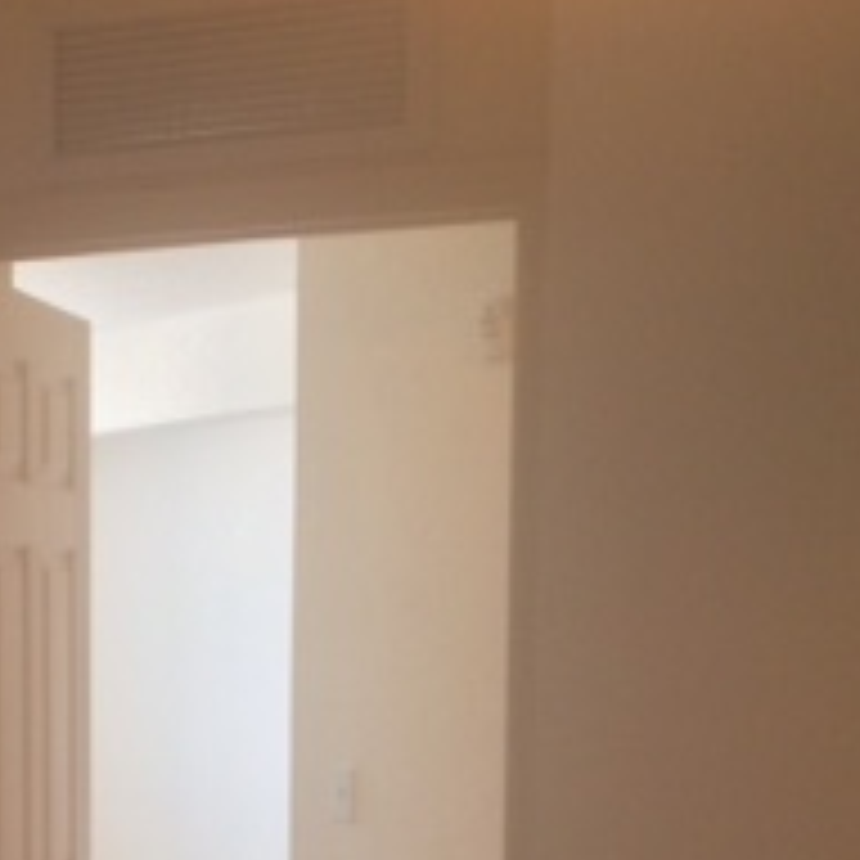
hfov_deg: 18.3
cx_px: -365
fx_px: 2417
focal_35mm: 86
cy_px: 896
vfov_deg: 19.5
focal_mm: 4.15
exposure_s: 1/30
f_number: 2.2
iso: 50
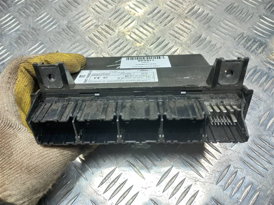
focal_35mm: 25
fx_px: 198
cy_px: 102
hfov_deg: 69.4
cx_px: 137
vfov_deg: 54.9
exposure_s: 1/50
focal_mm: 4.6
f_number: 1.8
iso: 50
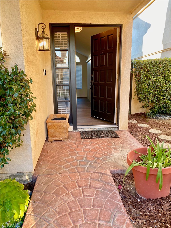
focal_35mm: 26
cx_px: 86
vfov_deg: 67.3
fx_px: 171
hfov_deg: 53.1
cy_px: 114
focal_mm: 4.25
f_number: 1.8
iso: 50
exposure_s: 1/120
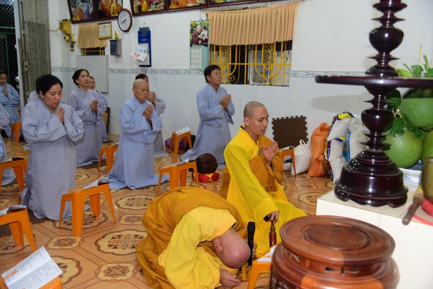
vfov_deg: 41.2
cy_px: 144
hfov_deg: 58.7
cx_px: 216
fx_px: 385
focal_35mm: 32
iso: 500
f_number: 4
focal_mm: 32
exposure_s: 1/100
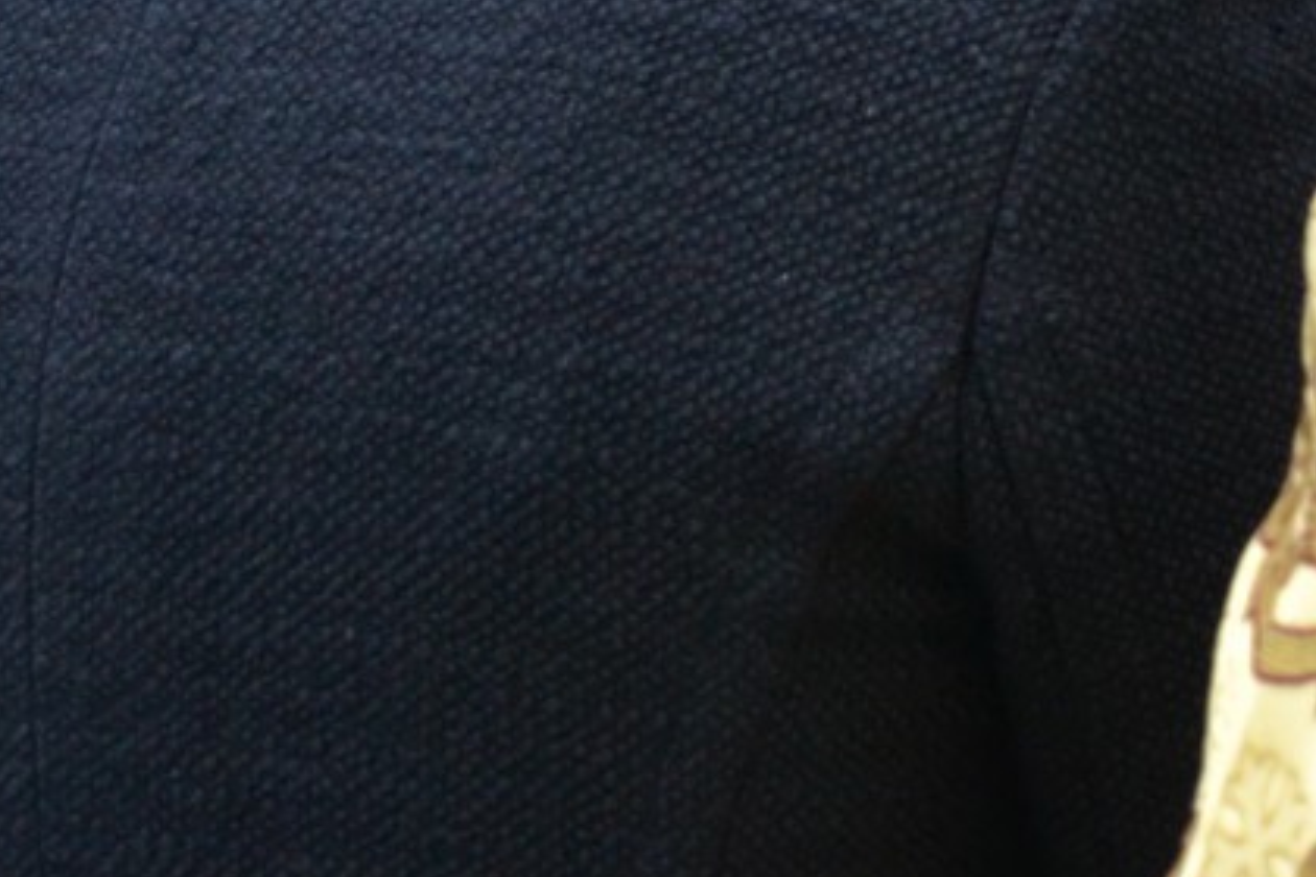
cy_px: -460
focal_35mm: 123
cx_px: 1711
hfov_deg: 15.8
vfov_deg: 10.7
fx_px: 4496
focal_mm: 18
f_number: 3.5
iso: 800
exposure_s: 1/320
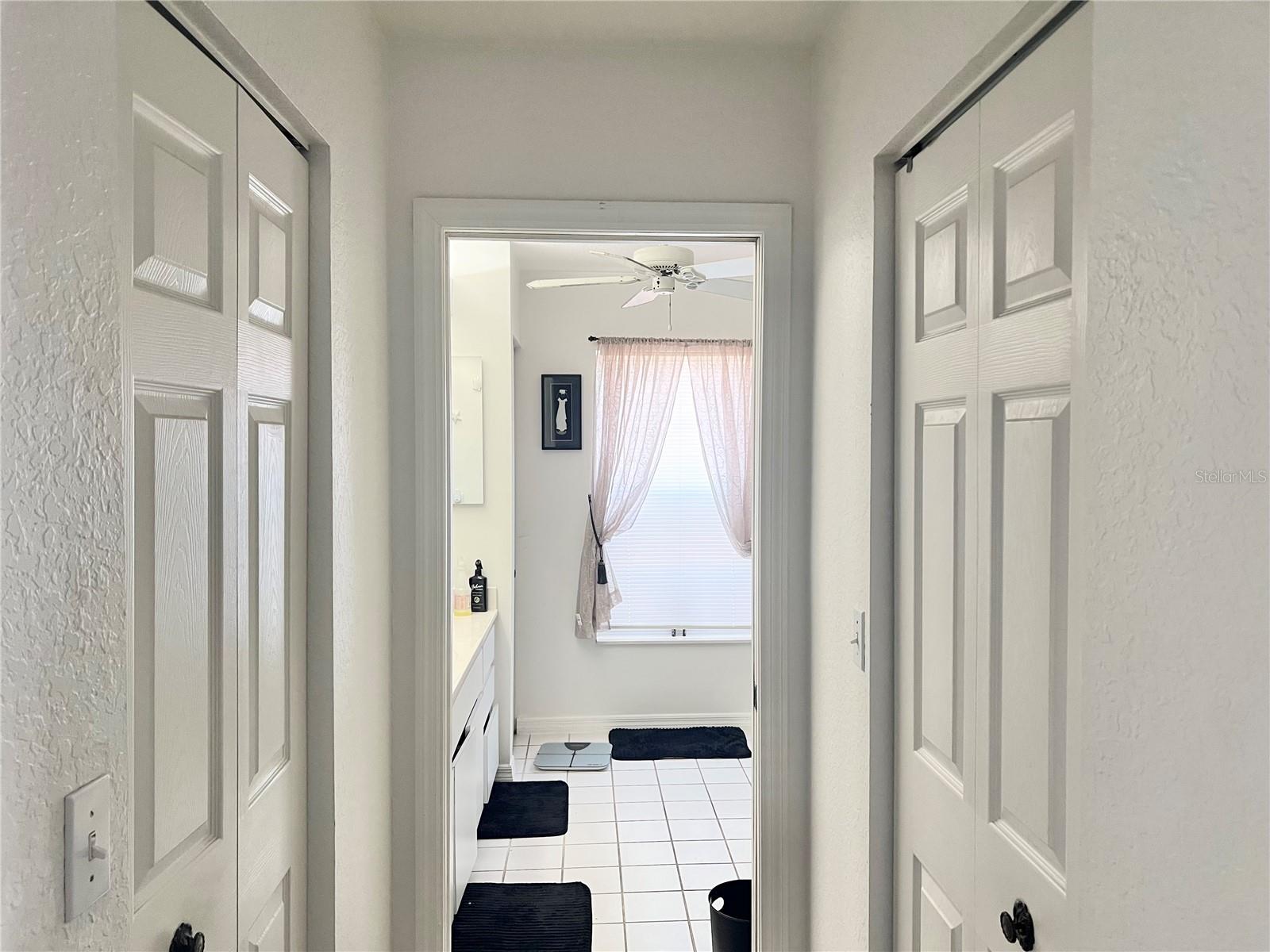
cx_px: 635
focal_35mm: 26
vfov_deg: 53.1
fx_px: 954
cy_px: 476
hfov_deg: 67.3
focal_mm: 5.7
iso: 80
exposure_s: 1/60
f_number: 1.5
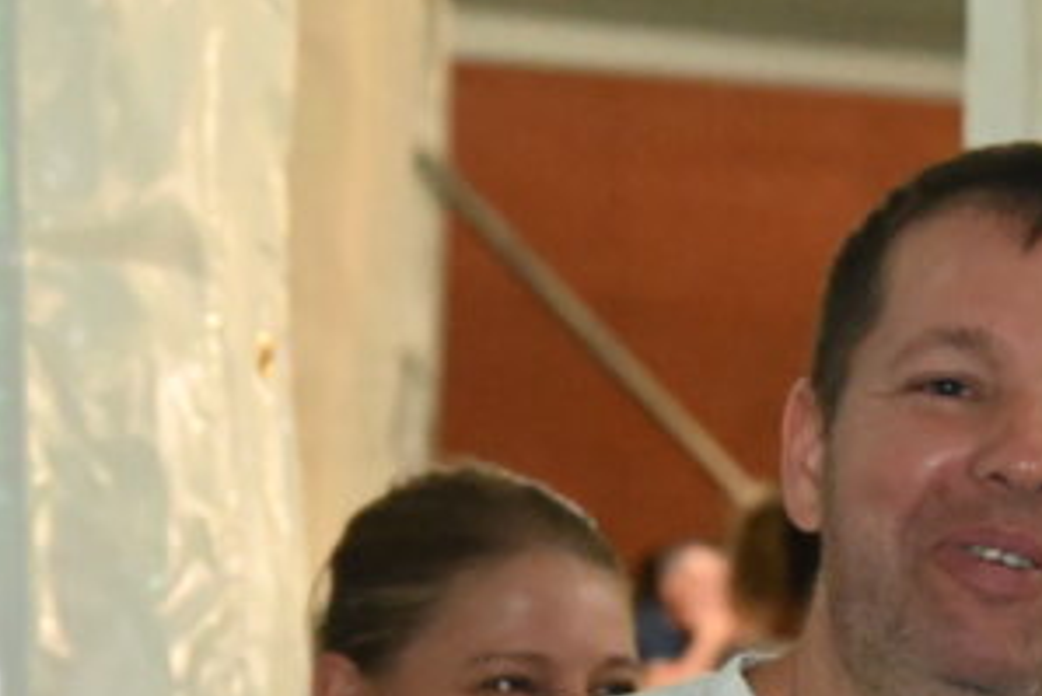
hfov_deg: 8.3
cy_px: 1149
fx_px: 7152
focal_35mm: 247
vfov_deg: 5.5
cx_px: 1091
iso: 16000
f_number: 6
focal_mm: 72
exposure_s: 1/80
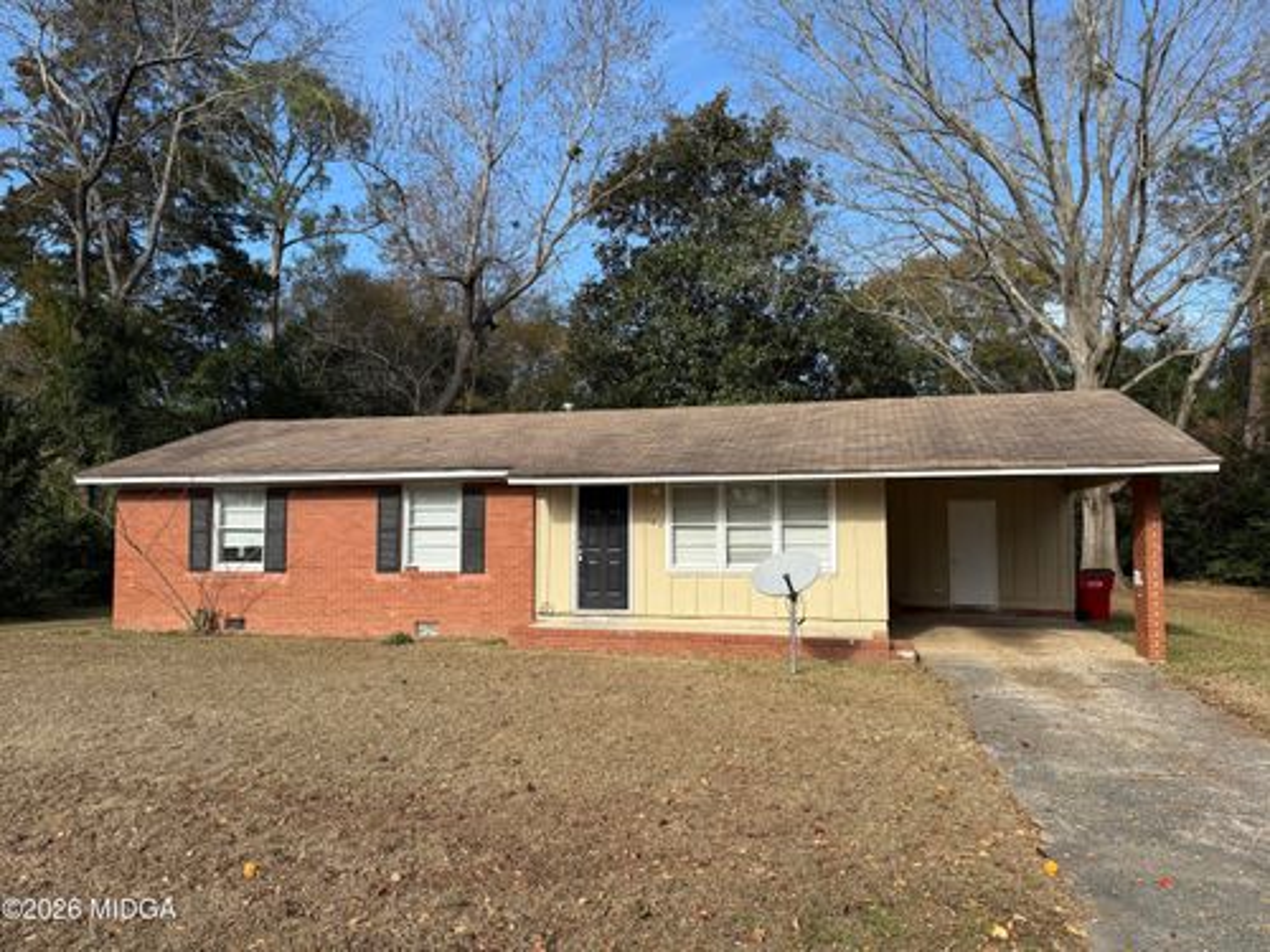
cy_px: 476
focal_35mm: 24
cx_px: 635
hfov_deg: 71.6
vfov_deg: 56.8
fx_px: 881
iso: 80
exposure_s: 1/2525
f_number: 1.78
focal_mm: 6.76
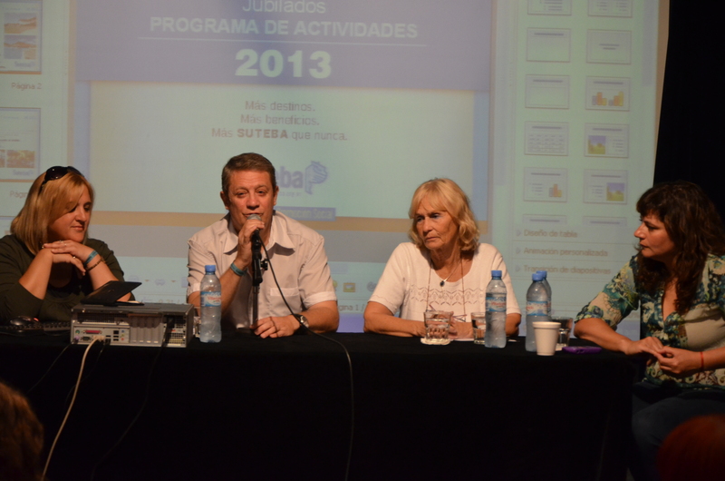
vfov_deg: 12.1
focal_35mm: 112
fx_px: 2261
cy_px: 240
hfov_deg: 18.2
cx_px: 362
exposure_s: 1/25
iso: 1600
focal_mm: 75
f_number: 5.3
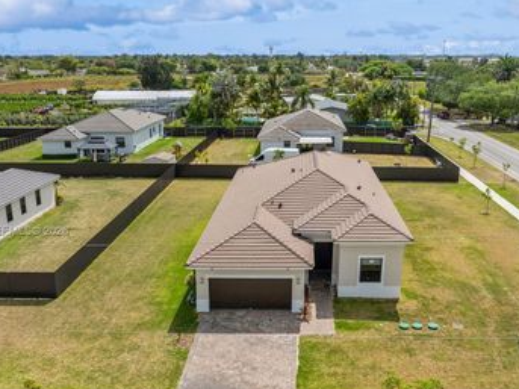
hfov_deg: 52.4
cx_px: 300
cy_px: 232
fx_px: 525
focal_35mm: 35
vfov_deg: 40.5
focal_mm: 12.29
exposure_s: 1/3200
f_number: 2.8
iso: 100
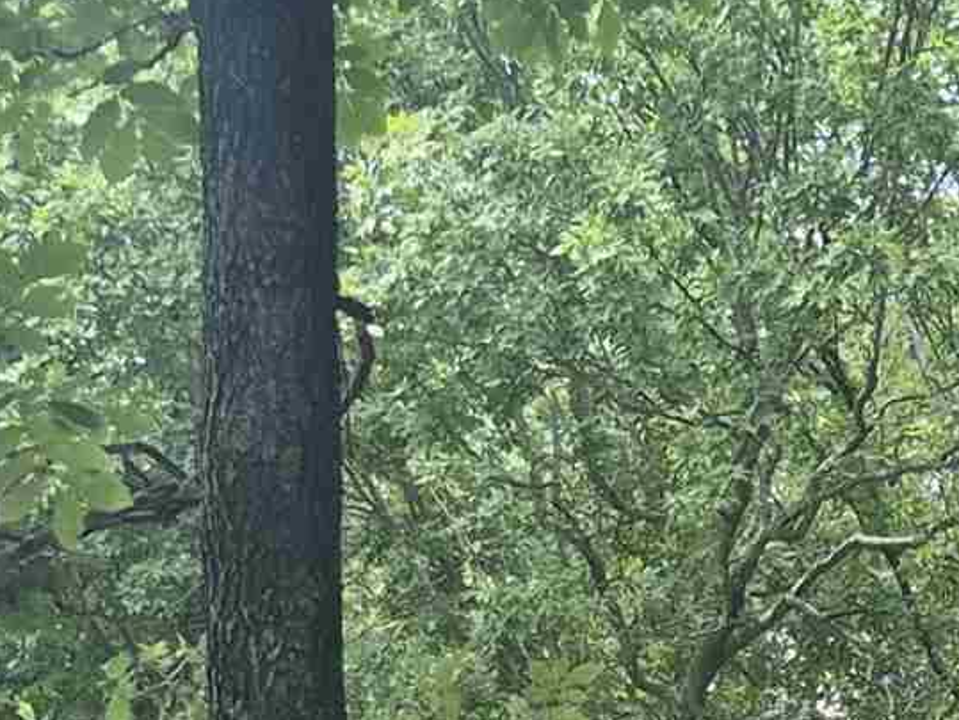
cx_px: 959
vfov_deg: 9.8
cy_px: 1781
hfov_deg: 14.8
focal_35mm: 131
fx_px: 3632
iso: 25
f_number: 1.8
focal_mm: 5.4
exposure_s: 1/260
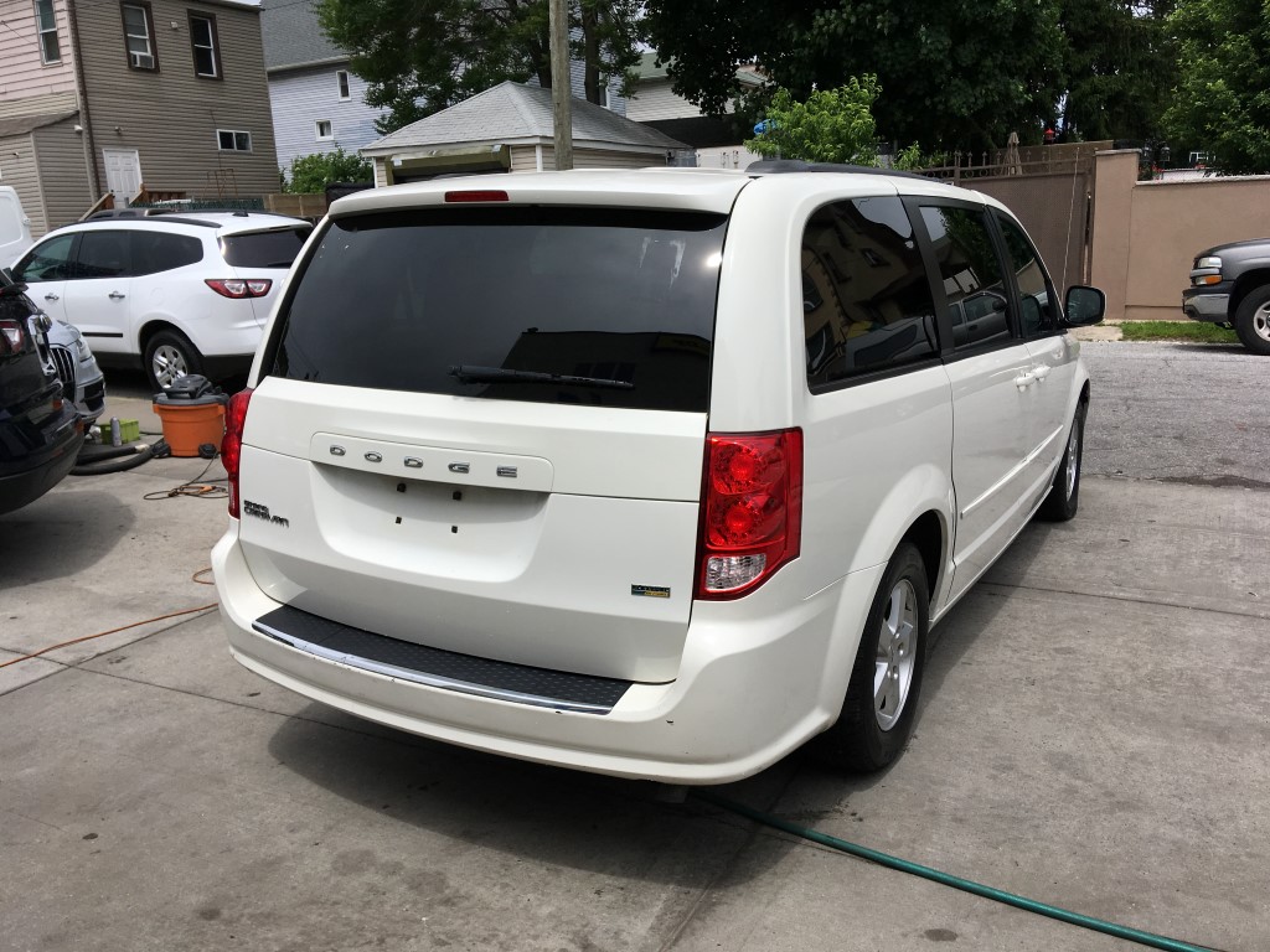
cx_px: 635
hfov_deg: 61.7
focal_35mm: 29
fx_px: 1064
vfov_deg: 48.2
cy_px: 476
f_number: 2.2
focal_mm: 4.15
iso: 25
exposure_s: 1/3205
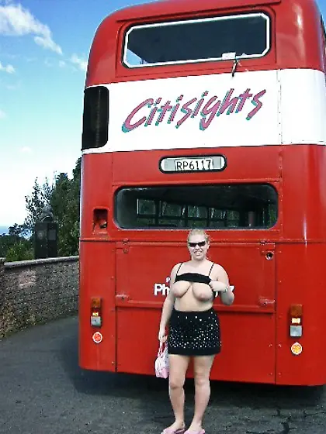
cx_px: 163
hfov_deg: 40.7
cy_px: 217
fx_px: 439
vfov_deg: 52.6
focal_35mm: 35
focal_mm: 5.8
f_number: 2.6
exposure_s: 1/640
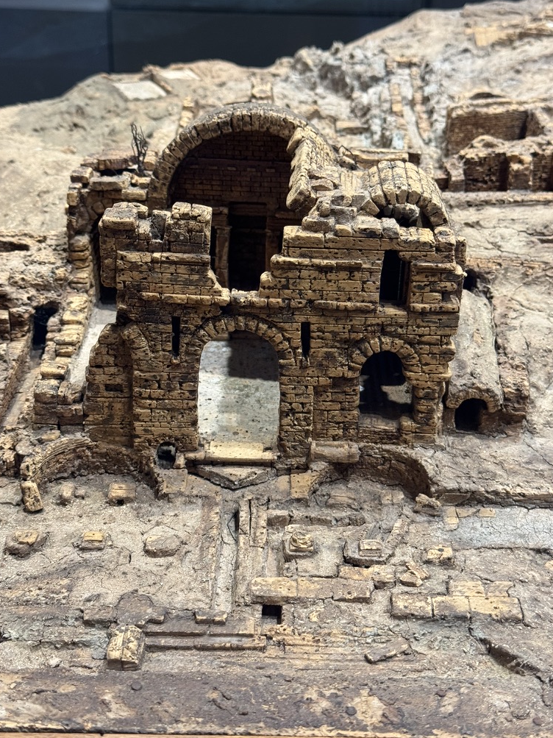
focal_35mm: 49
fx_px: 1044
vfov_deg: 38.9
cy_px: 375
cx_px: 272
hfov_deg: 29.7
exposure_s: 1/46
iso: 200
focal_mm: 6.76
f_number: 1.78
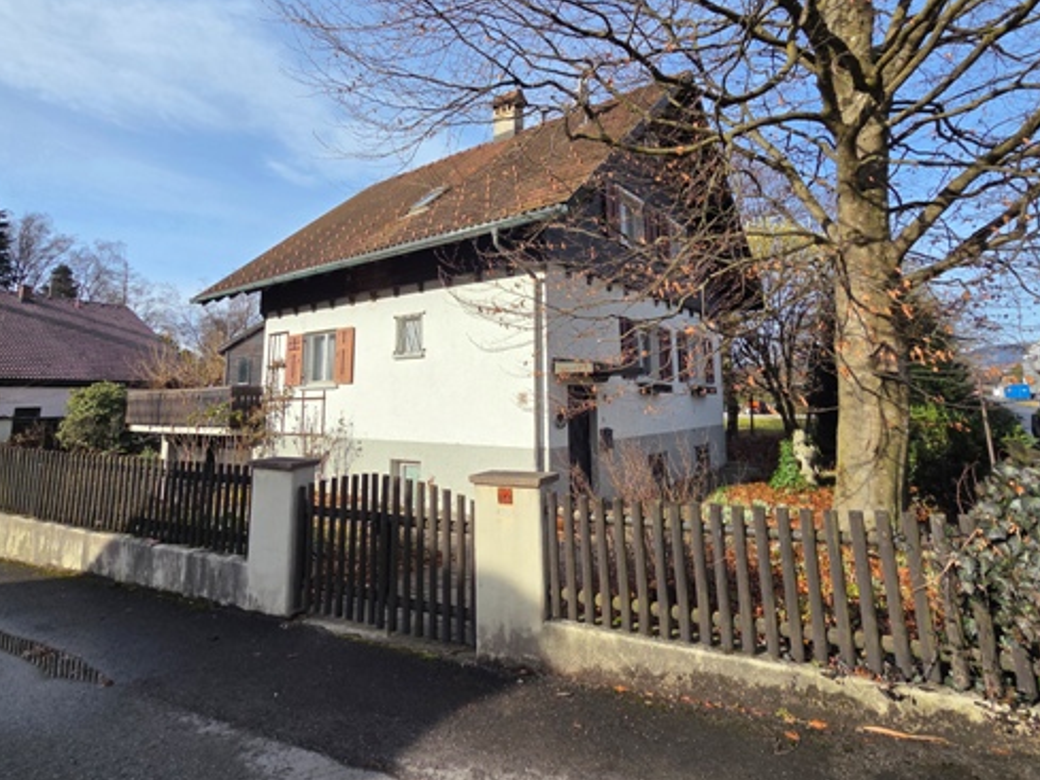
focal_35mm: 17
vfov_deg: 74.0
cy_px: 312
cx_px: 510
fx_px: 511
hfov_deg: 91.0
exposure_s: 1/1989
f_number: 2.2
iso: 50
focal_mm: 2.2
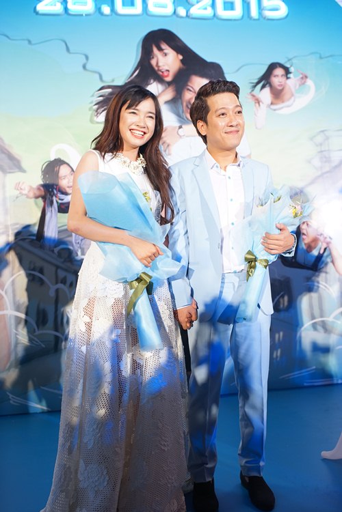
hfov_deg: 37.9
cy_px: 256
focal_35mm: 35
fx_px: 499
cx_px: 171
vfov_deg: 54.4
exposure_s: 1/100
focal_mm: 35
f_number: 3.2
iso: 800
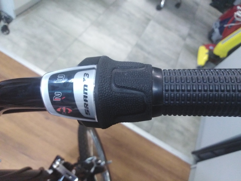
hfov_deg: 67.3
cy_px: 90
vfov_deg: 53.1
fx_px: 181
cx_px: 120
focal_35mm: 26
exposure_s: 1/20
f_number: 2.2
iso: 733
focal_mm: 3.46
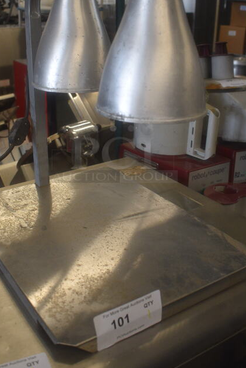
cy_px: 152
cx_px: 113
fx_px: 399
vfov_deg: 49.3
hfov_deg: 34.2
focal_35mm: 39
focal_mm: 18
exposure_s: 1/250
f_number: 3.5
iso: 640
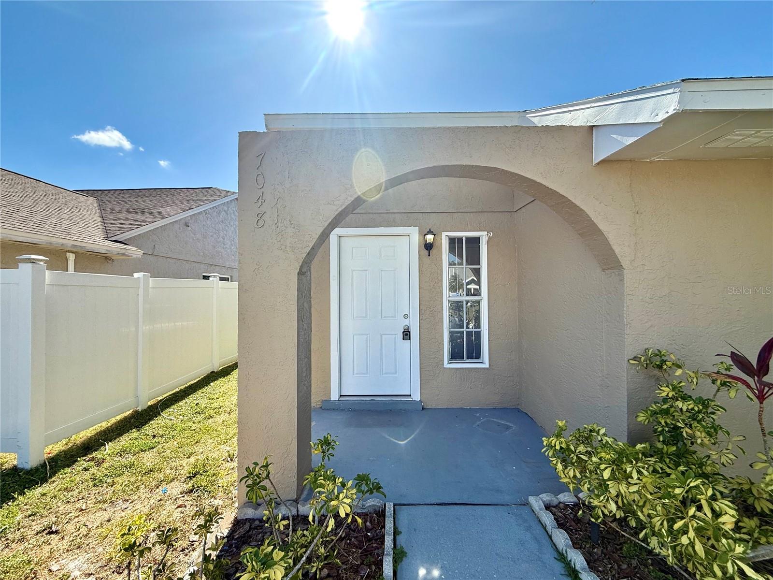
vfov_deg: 85.7
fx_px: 313
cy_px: 290
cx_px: 386
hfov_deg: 102.1
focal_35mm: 14
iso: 50
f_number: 2.2
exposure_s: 1/841
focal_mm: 2.22
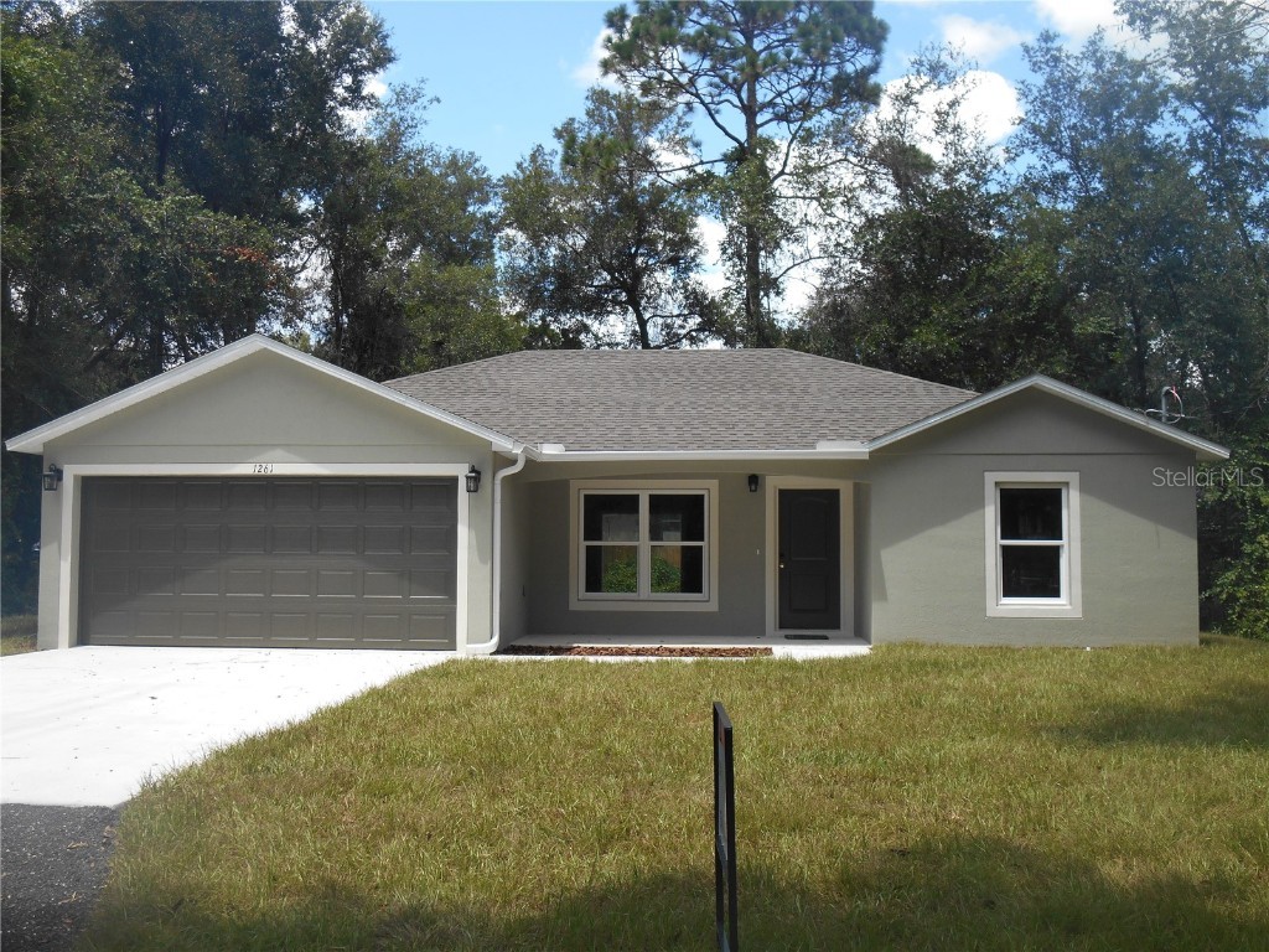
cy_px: 476
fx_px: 1283
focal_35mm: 35
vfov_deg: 40.7
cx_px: 634
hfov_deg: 52.6
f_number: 3.7
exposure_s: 1/320
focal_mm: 6.3
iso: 80
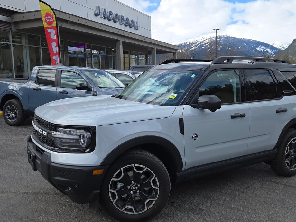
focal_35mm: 32
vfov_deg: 44.1
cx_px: 154
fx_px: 274
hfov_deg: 56.8
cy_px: 104
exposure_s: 1/1336
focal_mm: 5.4
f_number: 1.8
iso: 25
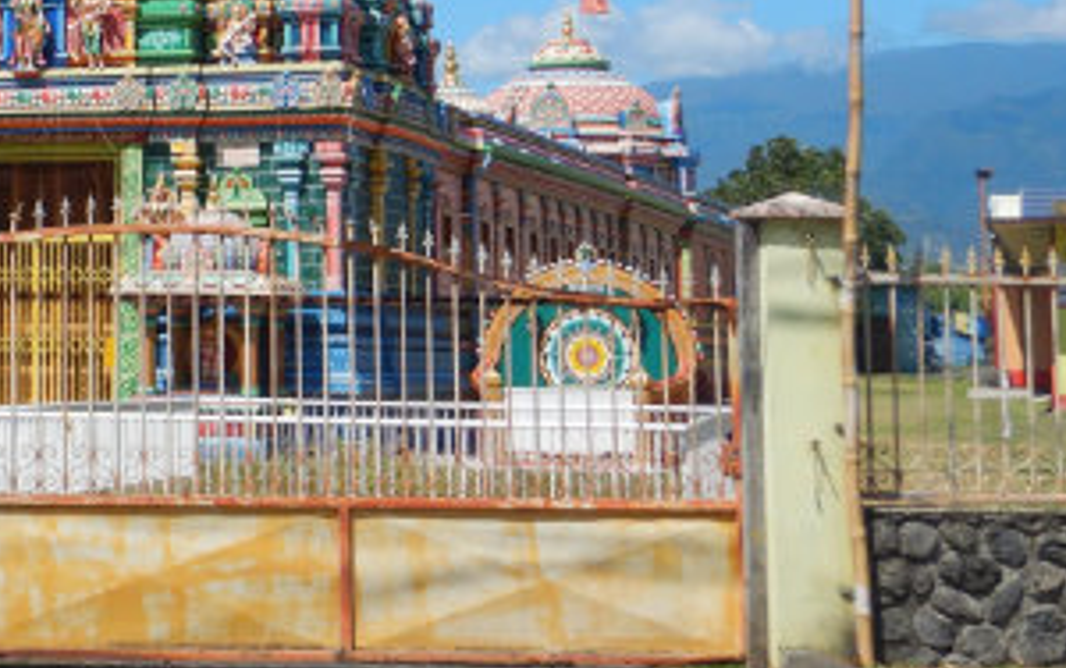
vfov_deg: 13.5
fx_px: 2791
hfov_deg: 20.7
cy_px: 11
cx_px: -85
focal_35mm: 96
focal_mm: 6.1
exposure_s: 1/1250
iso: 125
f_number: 4.2
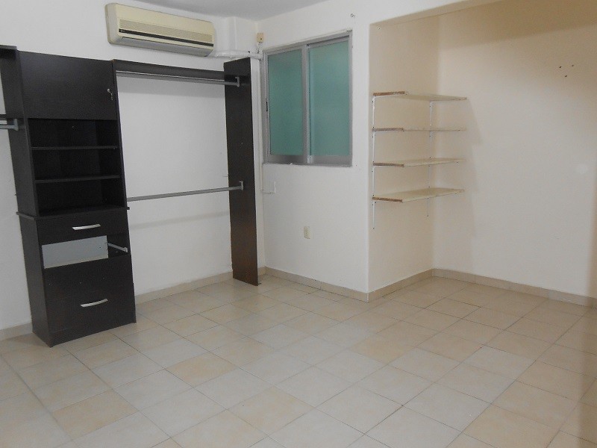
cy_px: 224
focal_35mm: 26
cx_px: 298
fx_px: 448
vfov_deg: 53.1
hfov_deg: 67.3
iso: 250
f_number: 3.5
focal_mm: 4.6
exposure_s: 1/25
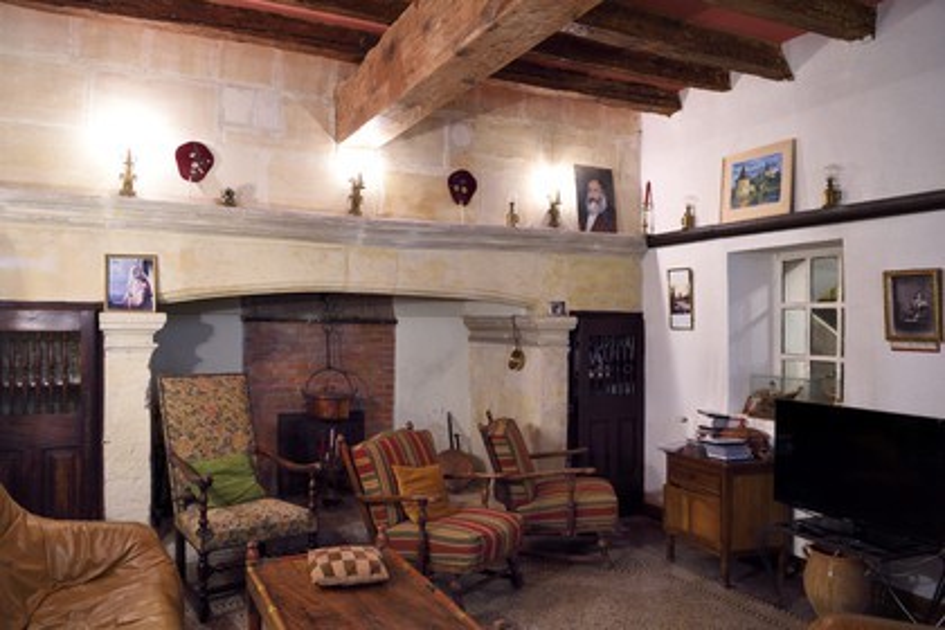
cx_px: 472
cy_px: 315
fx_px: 761
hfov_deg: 63.7
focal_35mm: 29
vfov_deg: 45.0
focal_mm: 29
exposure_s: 1/10
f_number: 5
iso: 800
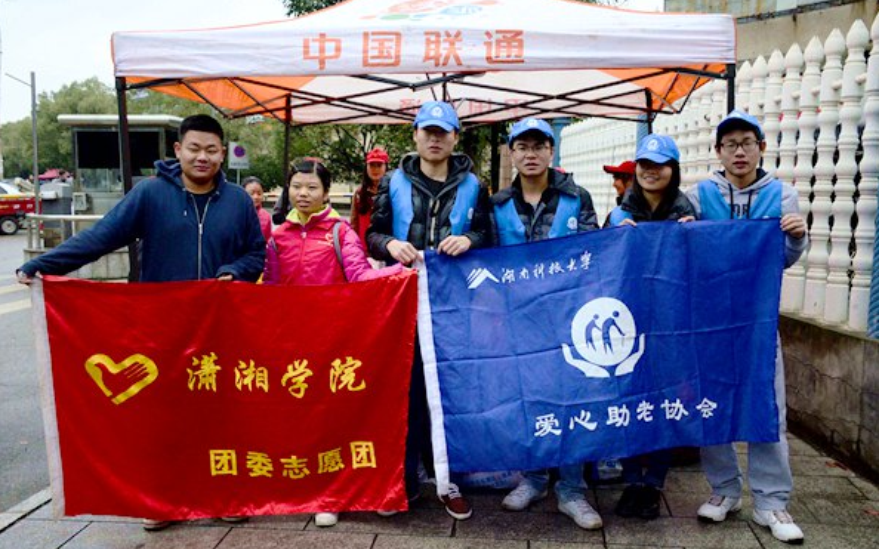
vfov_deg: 35.8
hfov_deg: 54.6
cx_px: 441
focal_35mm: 36
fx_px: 851
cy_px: 266
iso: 2500
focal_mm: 23
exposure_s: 1/2000
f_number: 3.8
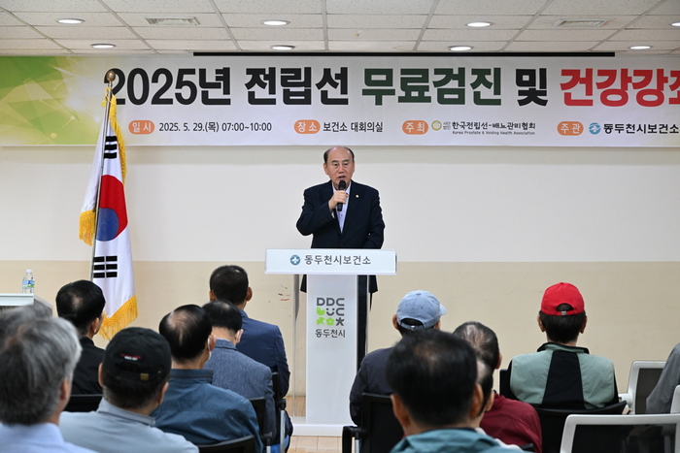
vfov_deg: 18.9
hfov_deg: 28.1
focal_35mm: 72
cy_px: 226
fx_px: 1360
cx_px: 340
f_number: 6
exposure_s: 1/125
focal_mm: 72
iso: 3200
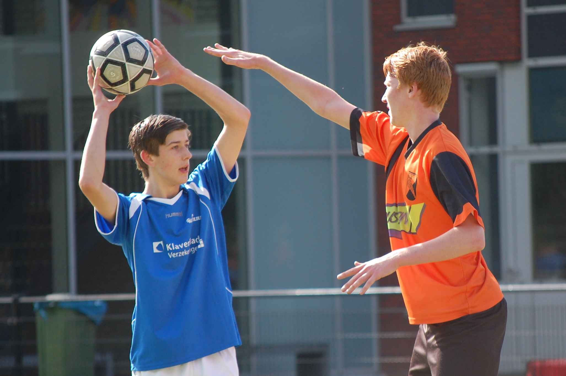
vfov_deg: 5.5
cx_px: 283
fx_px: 3888
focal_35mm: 248
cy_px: 188
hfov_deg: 8.3
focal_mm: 165
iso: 400
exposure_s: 1/500
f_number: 5.3
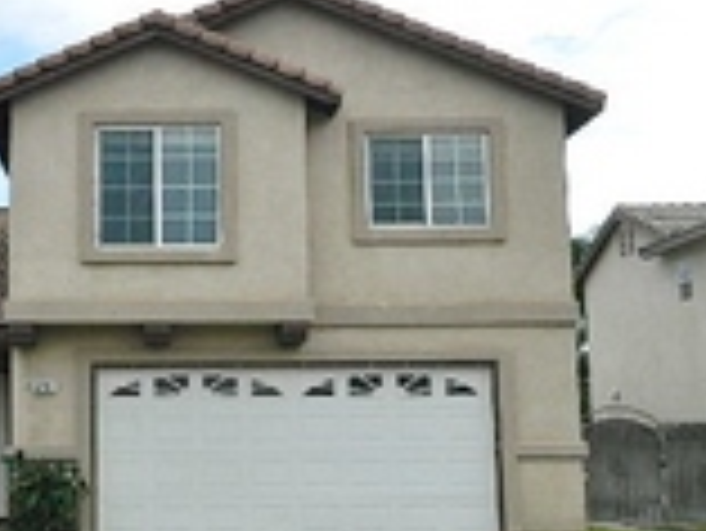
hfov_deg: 33.8
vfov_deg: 26.5
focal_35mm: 55
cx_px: 135
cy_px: 315
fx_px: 1123
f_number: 8.7
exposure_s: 1/125
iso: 80
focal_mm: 4.5
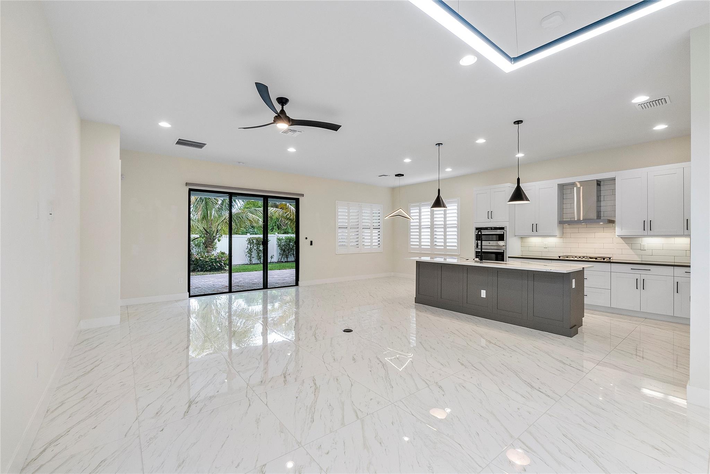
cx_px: 355
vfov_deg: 77.3
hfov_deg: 100.4
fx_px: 296
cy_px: 237
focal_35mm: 15
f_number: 8
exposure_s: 1/125
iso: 800
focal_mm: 10
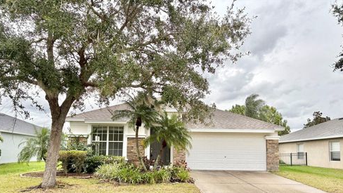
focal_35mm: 29
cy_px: 131
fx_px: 264
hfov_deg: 66.0
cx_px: 173
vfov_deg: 39.7
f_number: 1.6
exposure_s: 1/591
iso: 50
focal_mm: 5.96
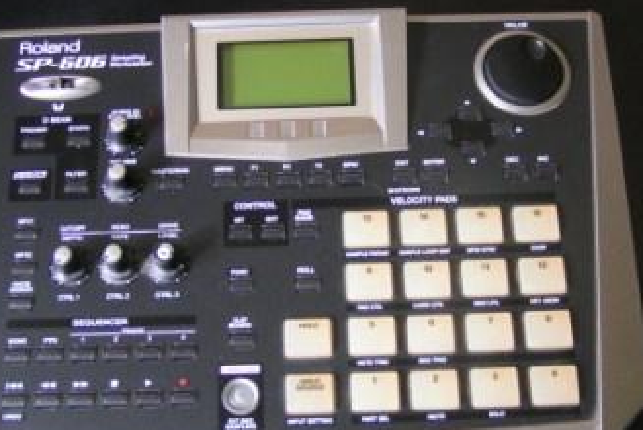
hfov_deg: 34.4
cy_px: 215
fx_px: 1037
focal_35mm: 58
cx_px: 283
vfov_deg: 23.4
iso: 200
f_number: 2.8
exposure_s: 1/13
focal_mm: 6.3
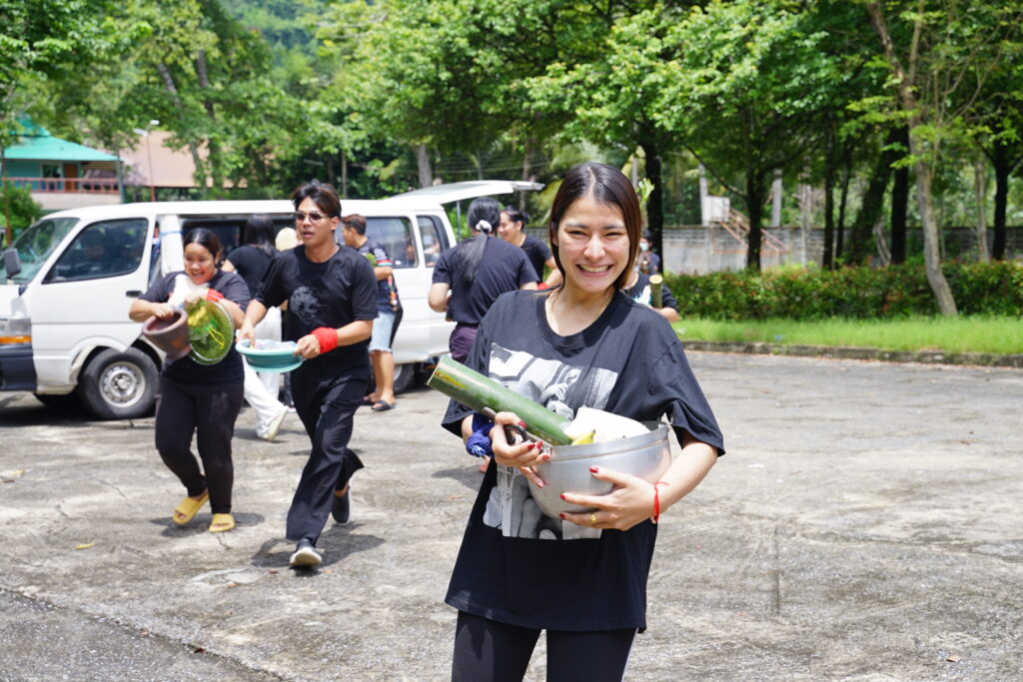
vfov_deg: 29.3
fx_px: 1307
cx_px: 512
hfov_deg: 42.7
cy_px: 341
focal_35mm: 46
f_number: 5.6
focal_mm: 46
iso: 100
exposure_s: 1/250
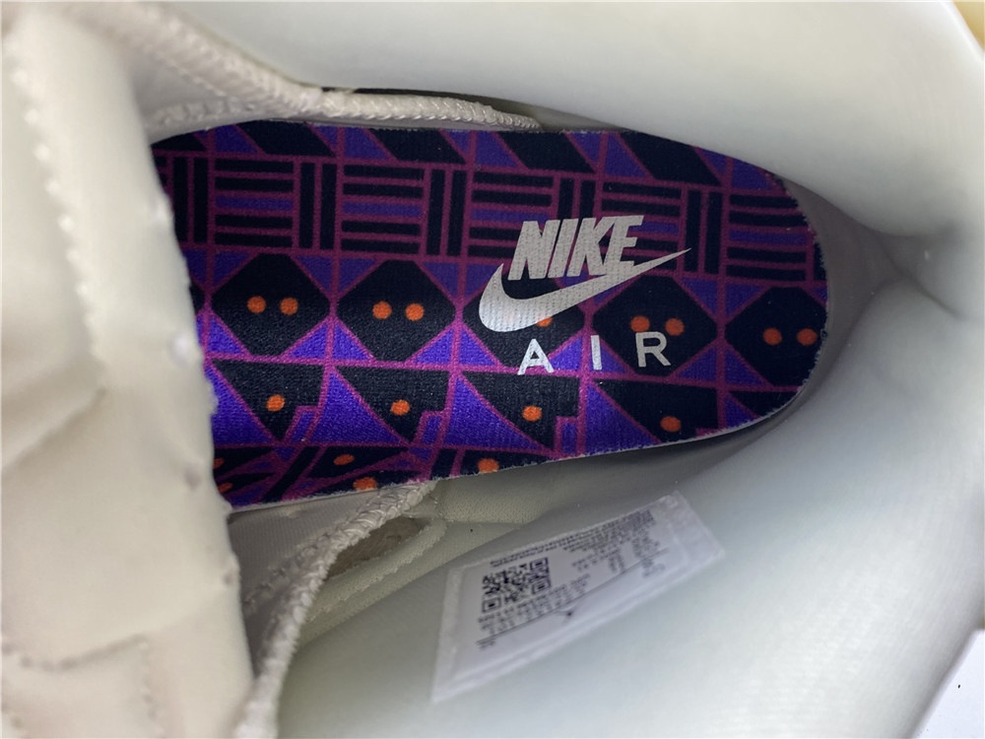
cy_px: 370
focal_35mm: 26
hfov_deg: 67.3
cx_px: 492
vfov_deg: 53.1
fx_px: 740
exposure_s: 1/50
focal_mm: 4.25
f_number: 1.8
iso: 200
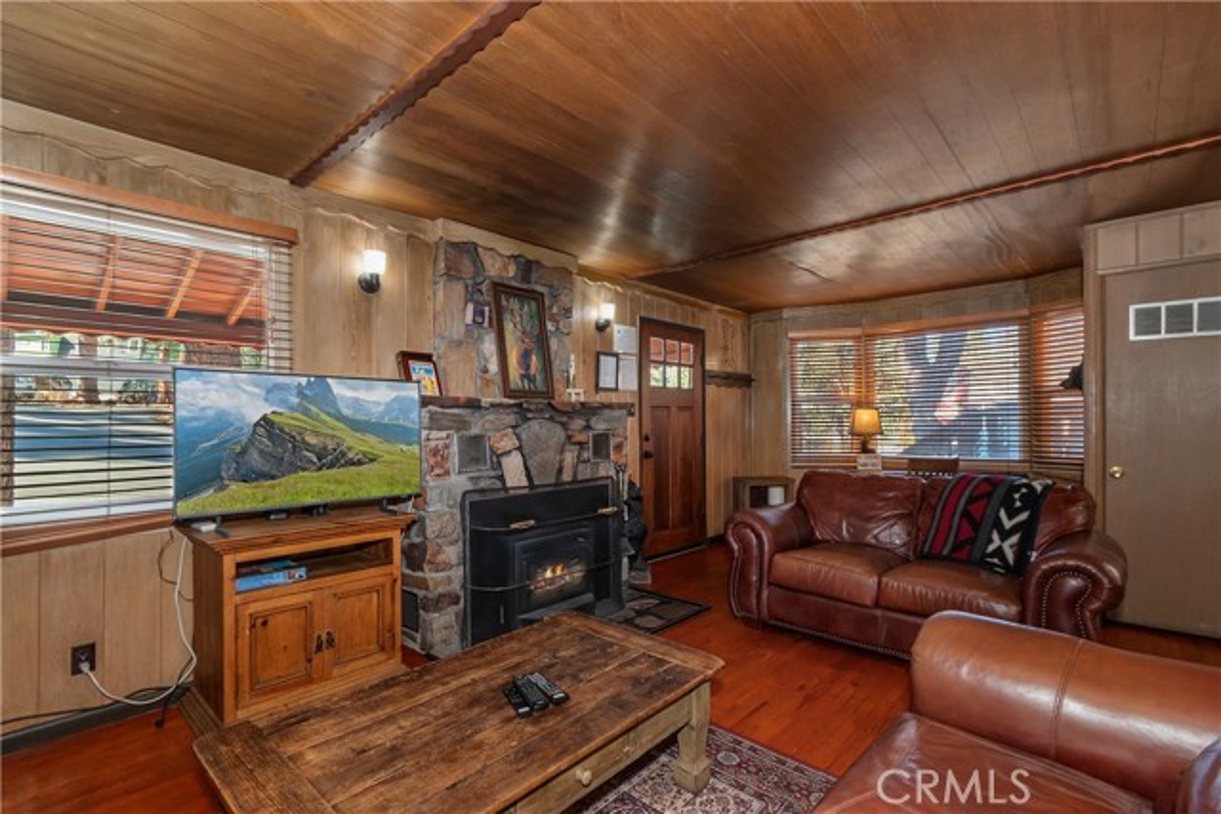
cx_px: 610
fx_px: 509
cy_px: 407
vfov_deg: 77.4
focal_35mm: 15
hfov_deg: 100.4
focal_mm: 10
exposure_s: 1/30
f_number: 8
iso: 400
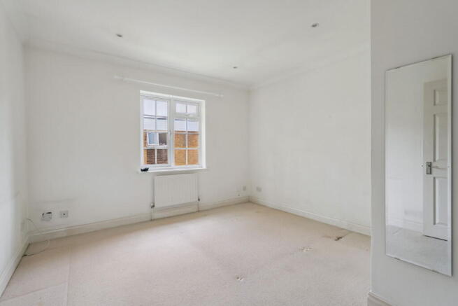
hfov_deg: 96.7
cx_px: 229
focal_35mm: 16
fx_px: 204
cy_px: 153
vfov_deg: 73.8
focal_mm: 16
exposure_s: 1/40
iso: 640
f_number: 5.6
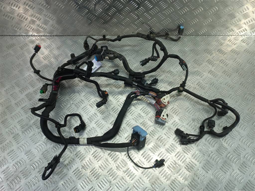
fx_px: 184
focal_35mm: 25
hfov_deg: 69.4
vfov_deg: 54.9
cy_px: 96
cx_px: 128
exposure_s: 1/50
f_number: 1.8
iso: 50
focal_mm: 4.6
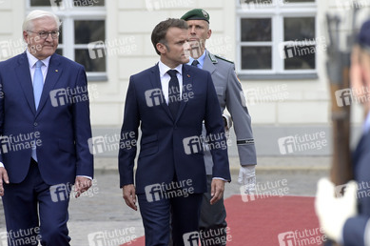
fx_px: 5479
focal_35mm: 534
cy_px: 119
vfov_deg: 2.6
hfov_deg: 3.9
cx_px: 182
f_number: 11
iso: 2500
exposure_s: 1/1250
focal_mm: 460
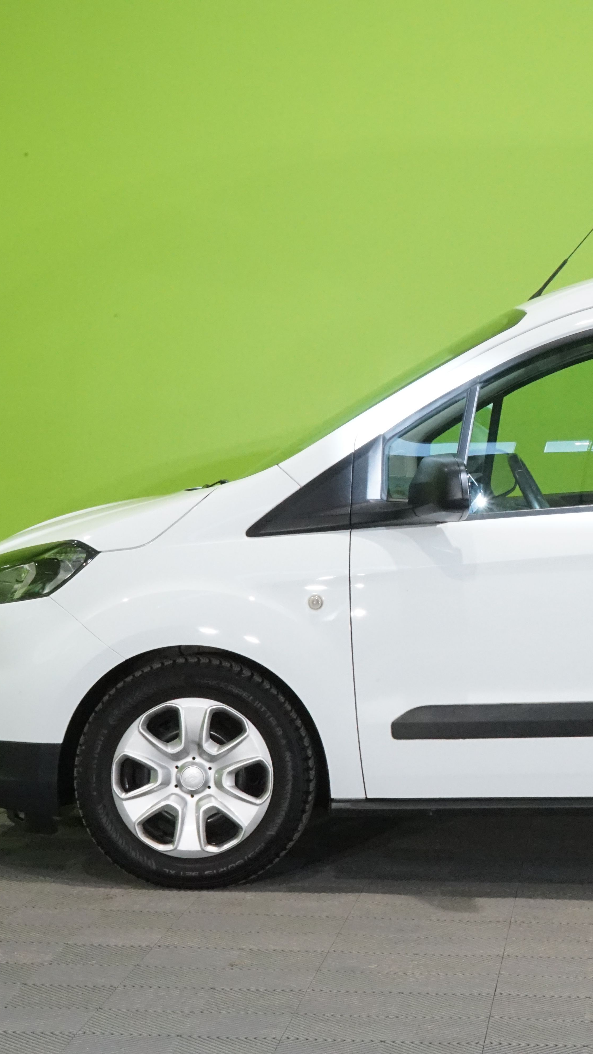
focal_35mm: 85
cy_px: 528
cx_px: 684
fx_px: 2376
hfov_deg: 13.9
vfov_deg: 25.0
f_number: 29
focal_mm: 54
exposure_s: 1/20
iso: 6400
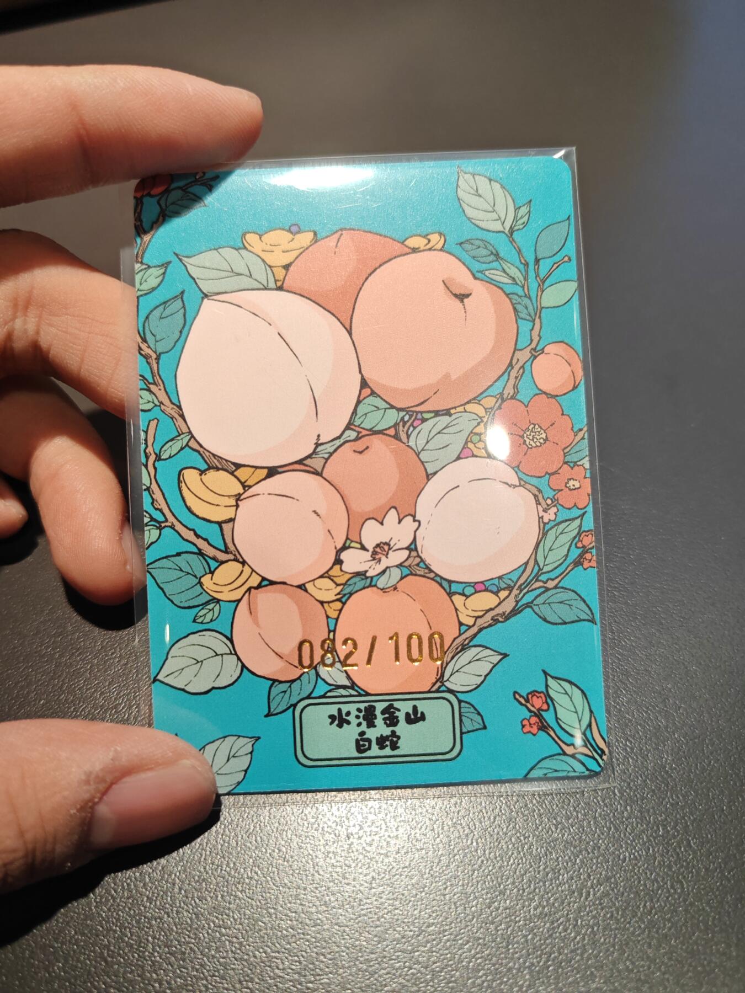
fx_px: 775
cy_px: 496
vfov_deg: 65.3
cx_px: 372
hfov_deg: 51.4
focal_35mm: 27
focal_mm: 5.52
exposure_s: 1/100
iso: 80
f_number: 1.95
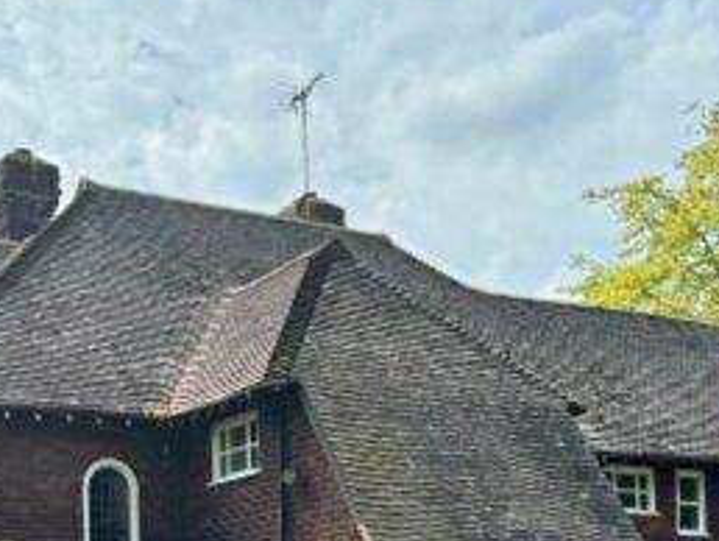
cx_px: 242
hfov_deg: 29.6
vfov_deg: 21.4
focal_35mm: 65
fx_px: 1351
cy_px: 604
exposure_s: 1/2833
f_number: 1.78
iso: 80
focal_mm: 6.76
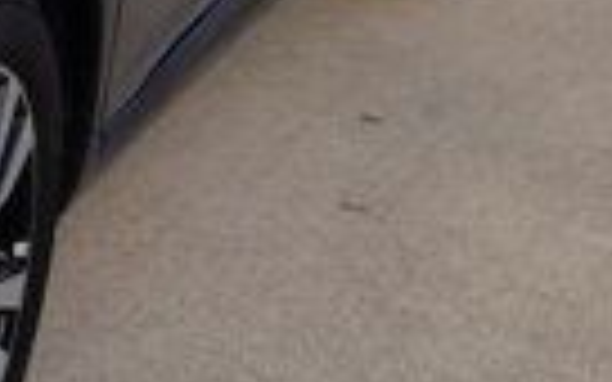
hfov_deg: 13.3
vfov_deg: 9.1
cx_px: -536
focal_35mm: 140
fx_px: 2335
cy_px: -171
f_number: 1.8
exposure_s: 1/193
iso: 100
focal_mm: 4.27
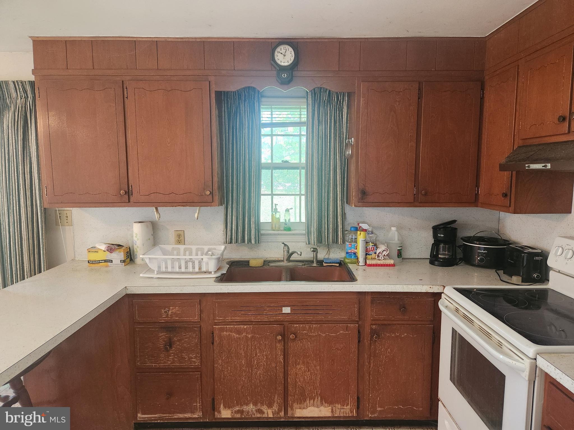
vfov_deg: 58.9
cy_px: 215
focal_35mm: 23
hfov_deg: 73.9
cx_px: 287
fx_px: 381
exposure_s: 1/120
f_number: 1.8
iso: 800
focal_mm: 5.4
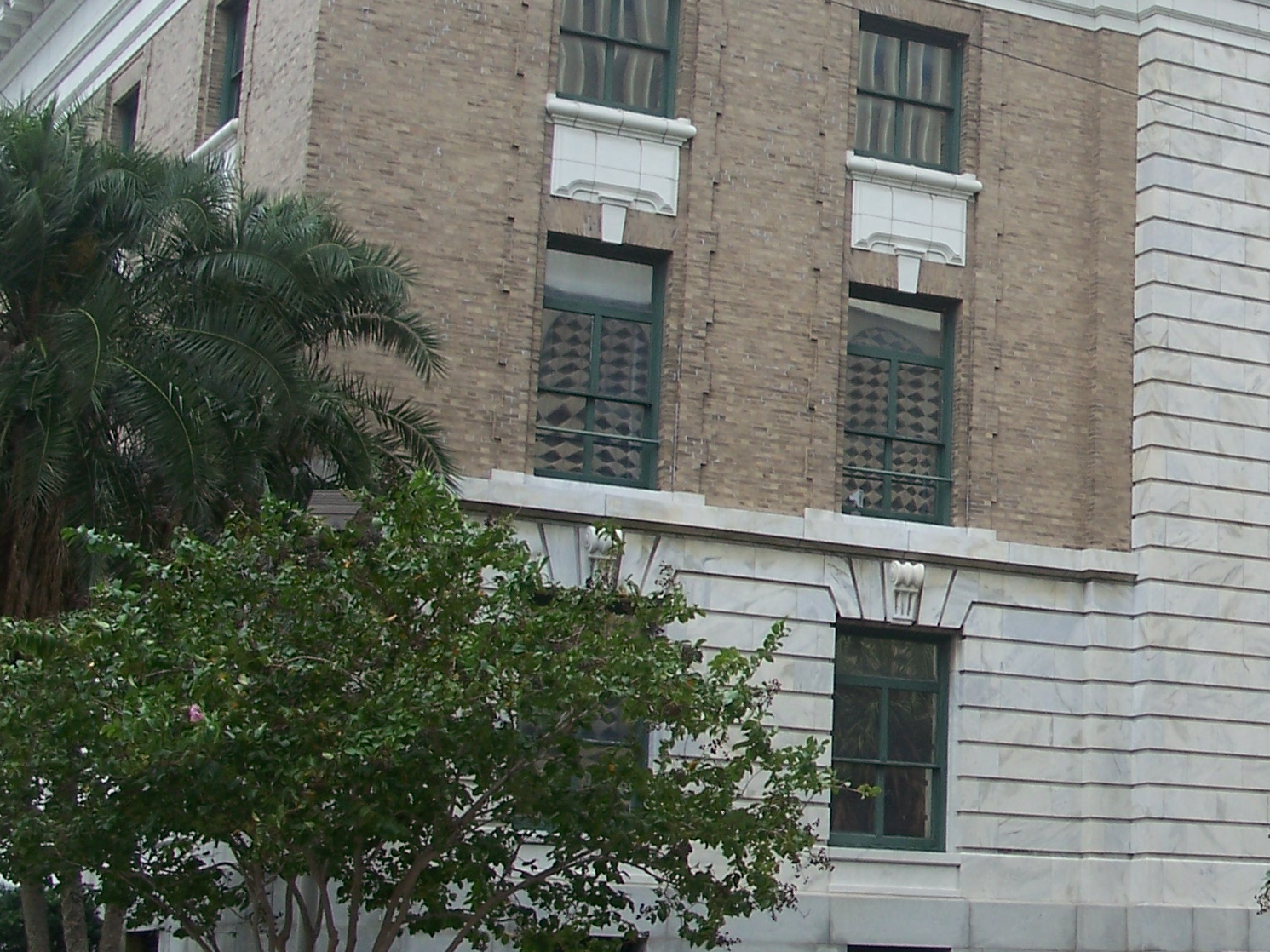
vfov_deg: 18.2
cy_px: 405
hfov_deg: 23.0
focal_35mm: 81
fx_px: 2972
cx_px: 1319
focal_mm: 7.8
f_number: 2.8
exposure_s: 1/400
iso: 64
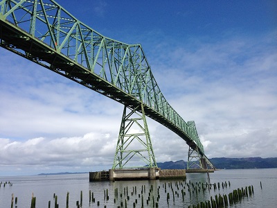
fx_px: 264
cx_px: 138
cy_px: 104
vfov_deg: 42.9
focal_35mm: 33
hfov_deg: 55.4
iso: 50
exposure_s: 1/2857
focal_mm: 4.12
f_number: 2.4
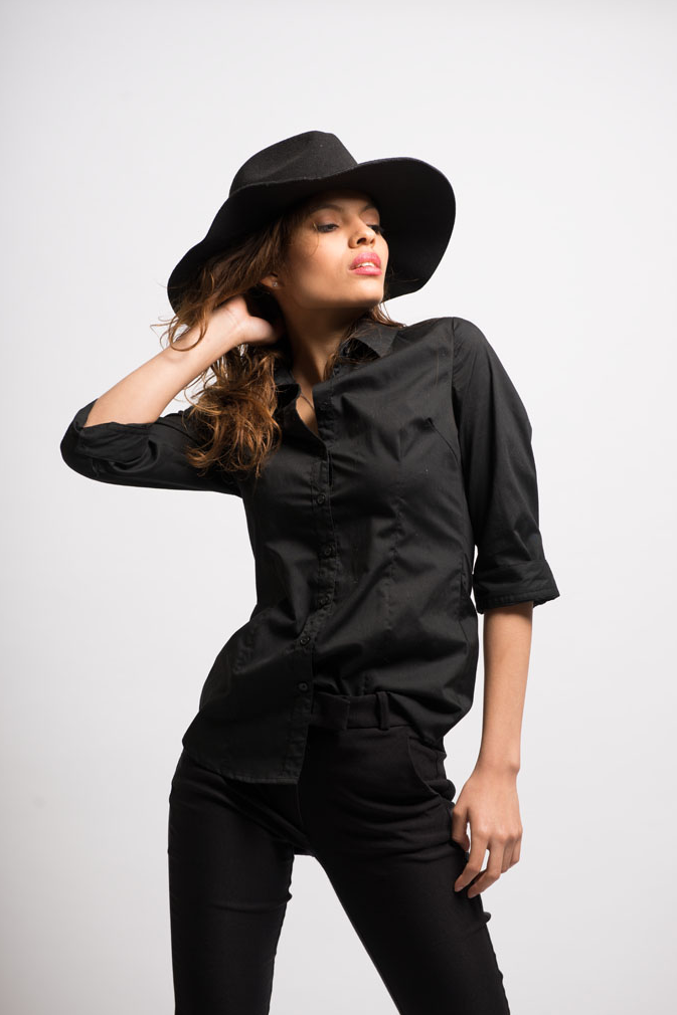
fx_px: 2003
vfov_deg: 28.5
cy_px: 512
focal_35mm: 71
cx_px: 340
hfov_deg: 19.2
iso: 100
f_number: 6.3
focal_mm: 70
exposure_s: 1/250
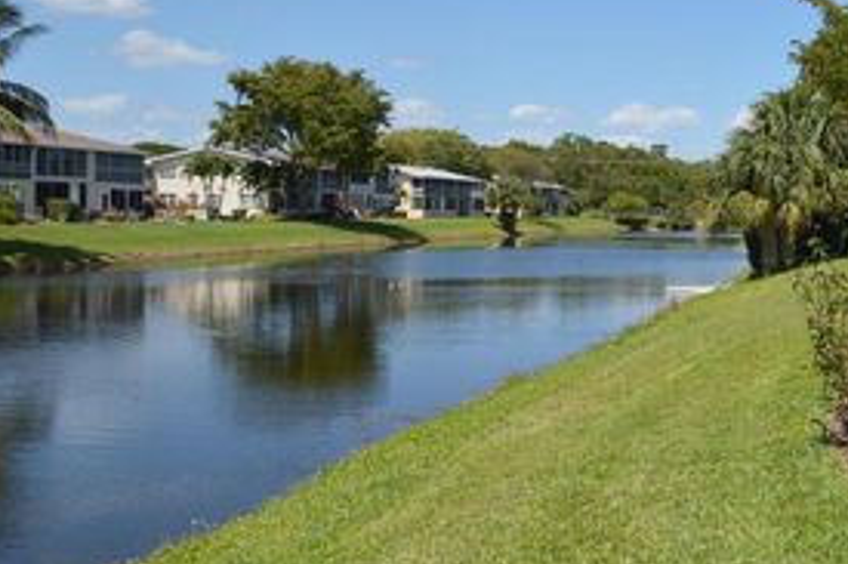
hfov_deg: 38.1
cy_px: 271
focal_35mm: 49
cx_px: 737
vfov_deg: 27.5
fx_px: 1153
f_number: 8
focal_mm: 18
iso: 100
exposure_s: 1/250
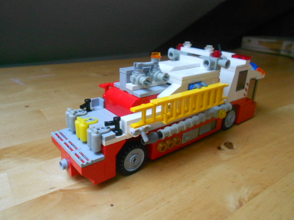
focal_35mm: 29
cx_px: 147
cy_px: 110
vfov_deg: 48.2
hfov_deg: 61.7
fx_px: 246
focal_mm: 5.1
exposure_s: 1/15
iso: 400
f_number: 3.4
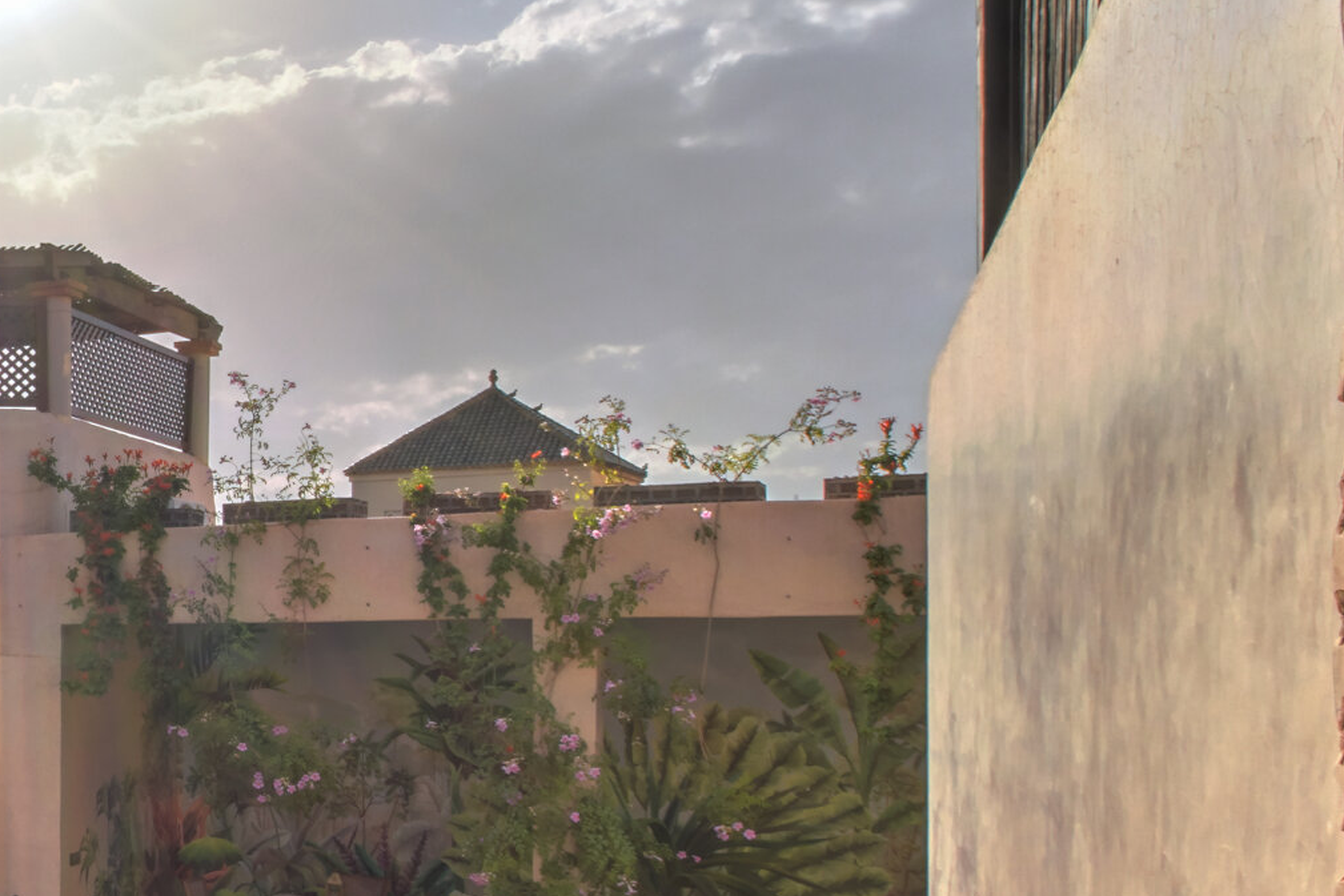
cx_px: -420
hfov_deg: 32.0
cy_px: 742
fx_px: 1717
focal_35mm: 46
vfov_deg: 28.5
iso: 100
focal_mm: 16
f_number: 22
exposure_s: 1/60
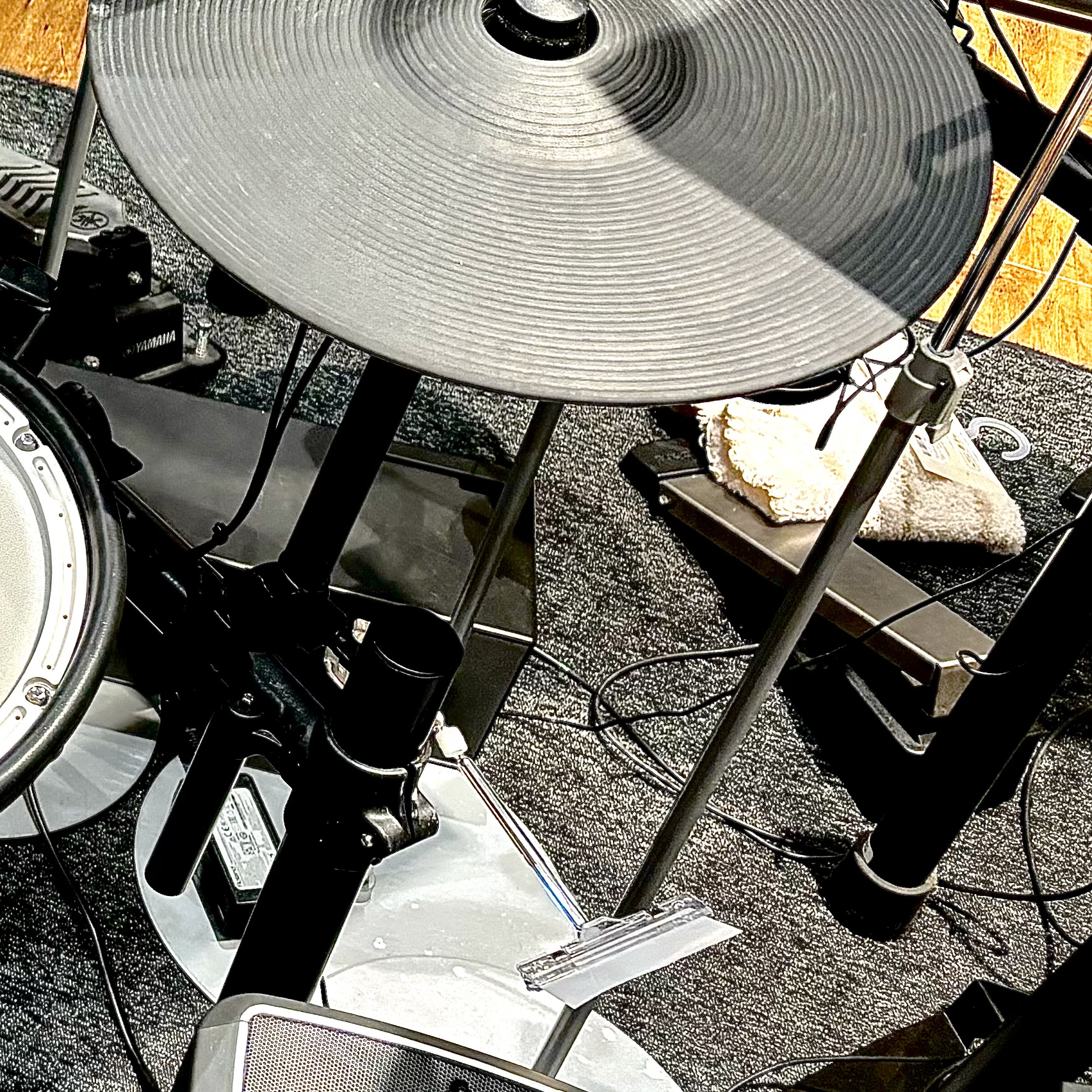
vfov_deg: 22.0
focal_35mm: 77
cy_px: 135
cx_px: -668
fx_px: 2748
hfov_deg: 19.0
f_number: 1.6
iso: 125
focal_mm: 5.96
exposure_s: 1/107
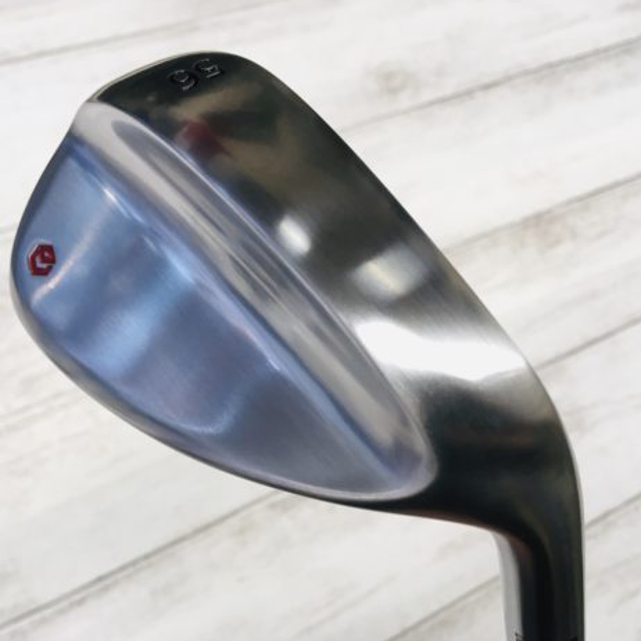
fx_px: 733
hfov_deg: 47.1
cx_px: 282
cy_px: 320
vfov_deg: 47.2
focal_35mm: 35
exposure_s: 1/30
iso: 32
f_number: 2.2
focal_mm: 4.15
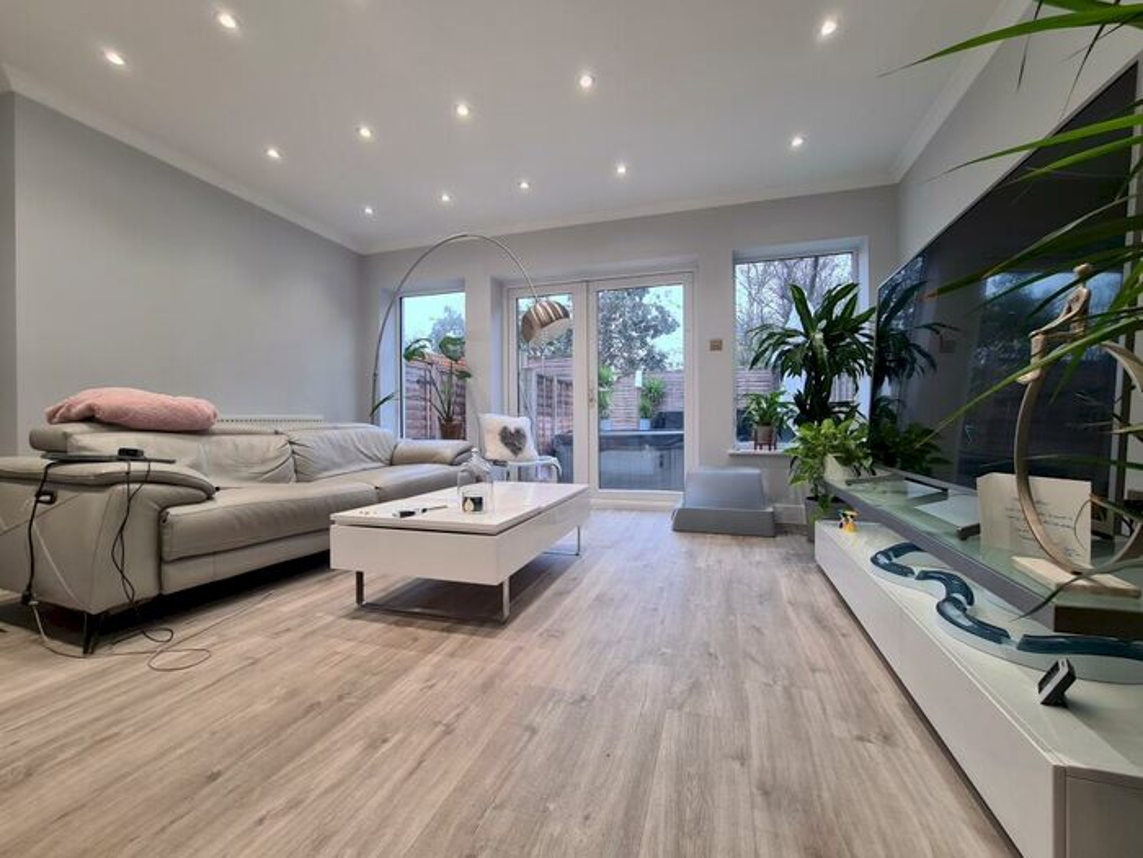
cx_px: 572
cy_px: 429
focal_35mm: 13
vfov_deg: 89.9
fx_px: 429
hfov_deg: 106.2
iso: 80
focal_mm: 2.2
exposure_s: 1/50
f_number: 2.2
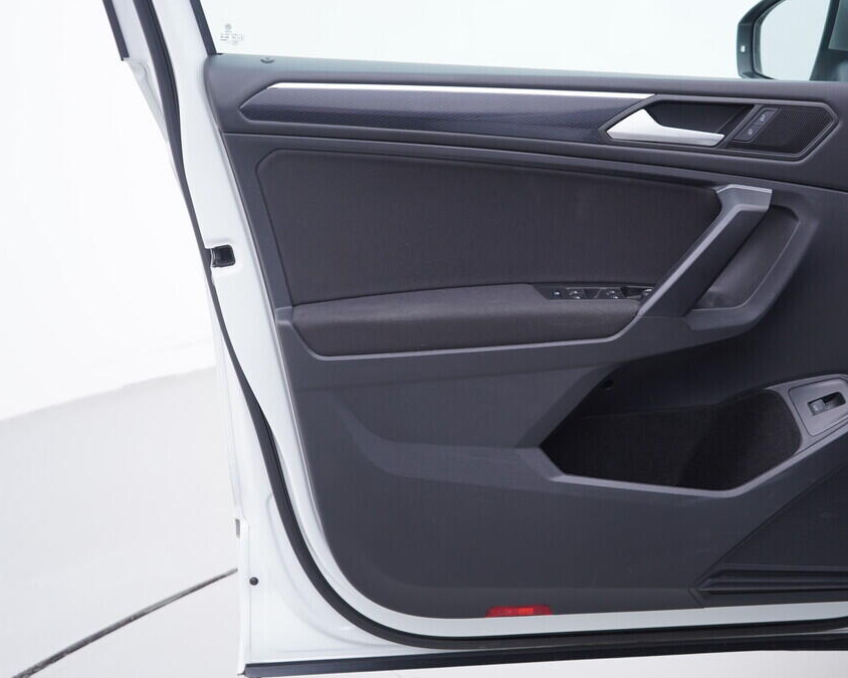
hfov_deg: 44.6
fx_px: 1029
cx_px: 501
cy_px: 337
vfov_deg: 36.5
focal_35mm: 41
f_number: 3.2
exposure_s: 1/50
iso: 125
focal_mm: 24
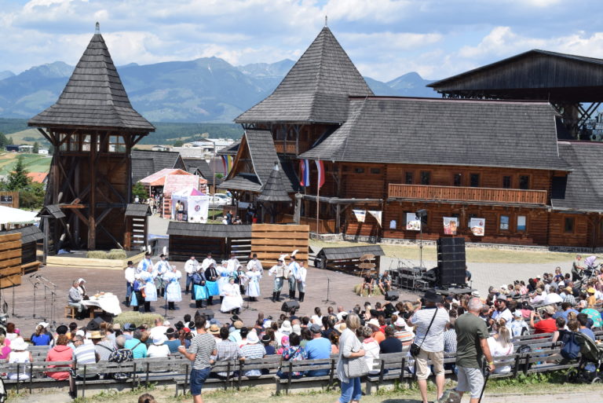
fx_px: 855
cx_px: 302
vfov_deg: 26.5
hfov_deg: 38.9
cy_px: 202
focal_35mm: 51
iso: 100
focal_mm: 34
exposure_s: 1/100
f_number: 14
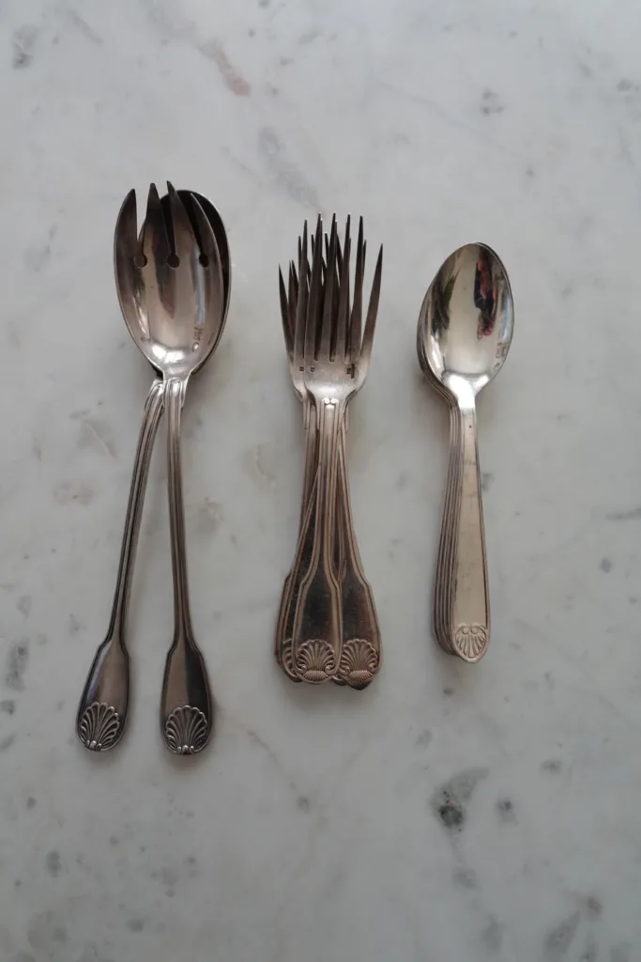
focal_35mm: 18
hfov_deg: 67.4
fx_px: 481
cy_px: 481
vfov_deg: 90.0
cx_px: 320
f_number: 1.8
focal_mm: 6.9
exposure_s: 1/40
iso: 200
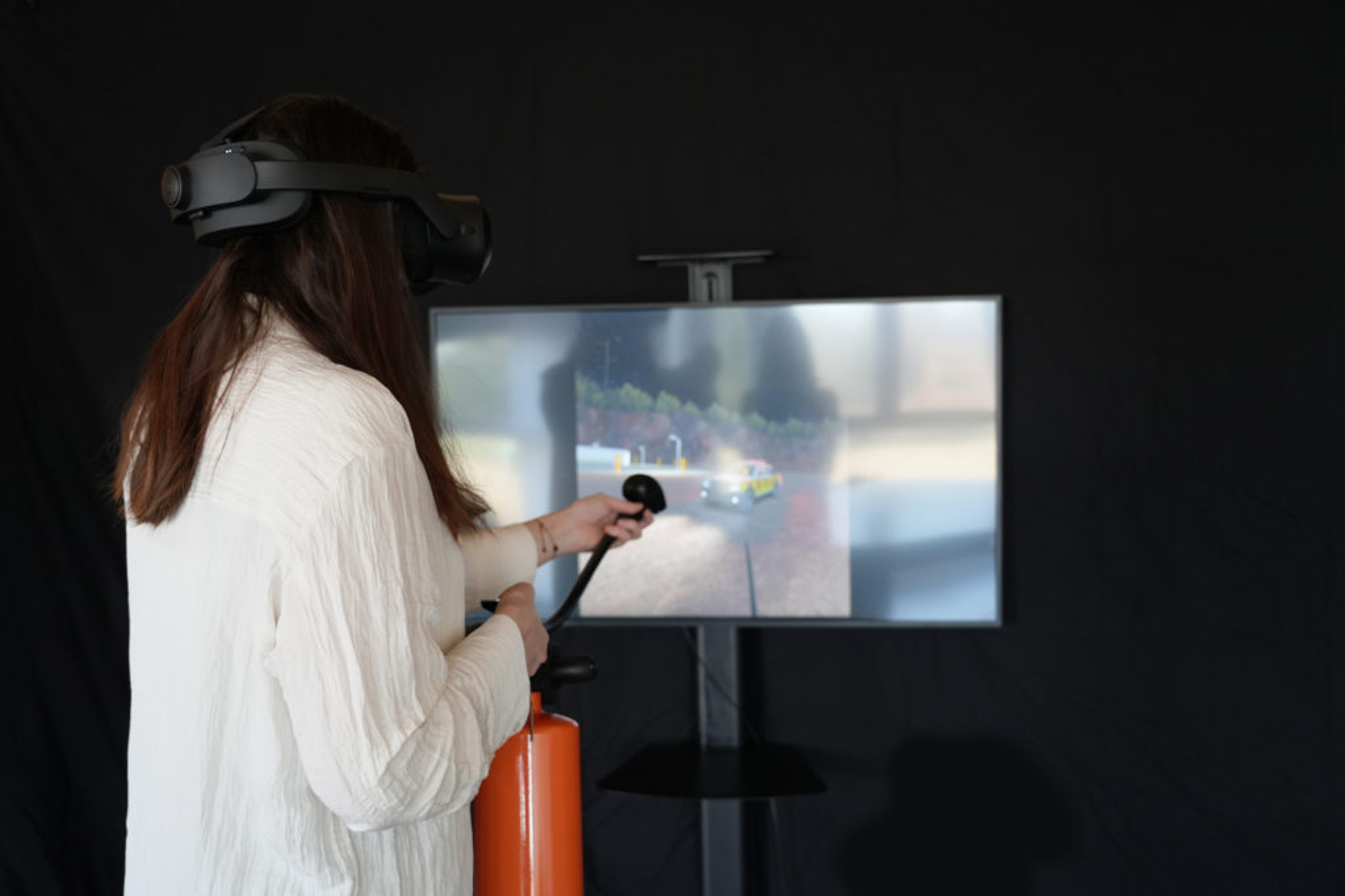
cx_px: 672
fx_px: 1233
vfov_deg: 40.0
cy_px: 448
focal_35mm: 33
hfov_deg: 57.2
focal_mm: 33
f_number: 4
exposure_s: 1/160
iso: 2000
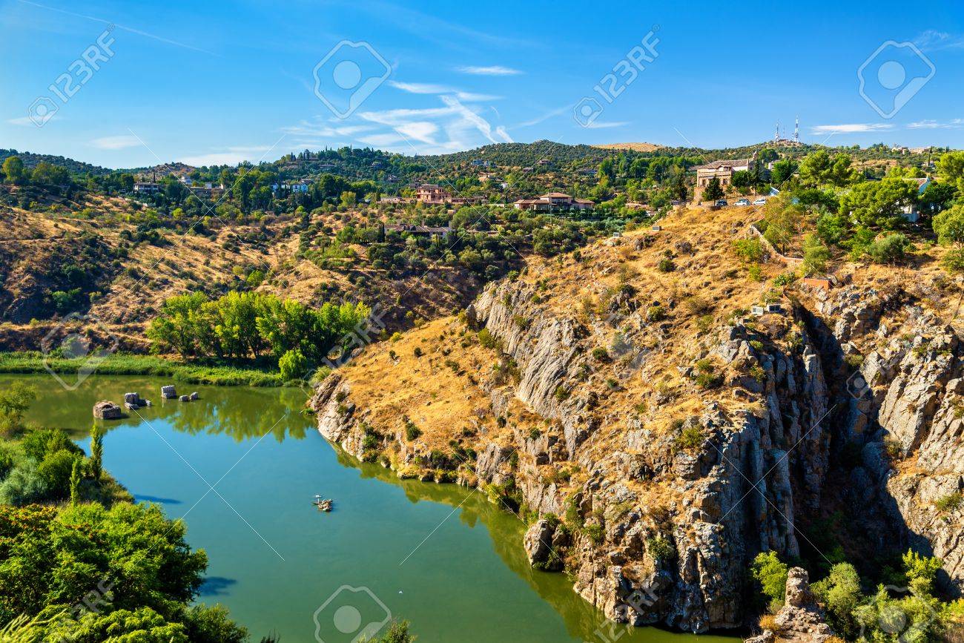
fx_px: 857
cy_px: 322
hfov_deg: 58.7
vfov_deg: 41.1
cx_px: 482
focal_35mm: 32
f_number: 6.3
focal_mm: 32
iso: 100
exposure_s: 1/125
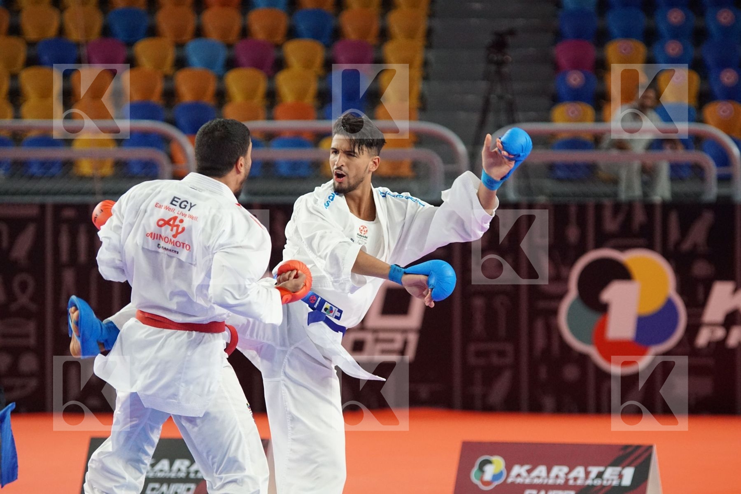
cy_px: 247
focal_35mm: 225
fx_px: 4631
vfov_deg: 6.1
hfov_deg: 9.1
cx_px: 370
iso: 3200
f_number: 2.8
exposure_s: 1/1600
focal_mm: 150
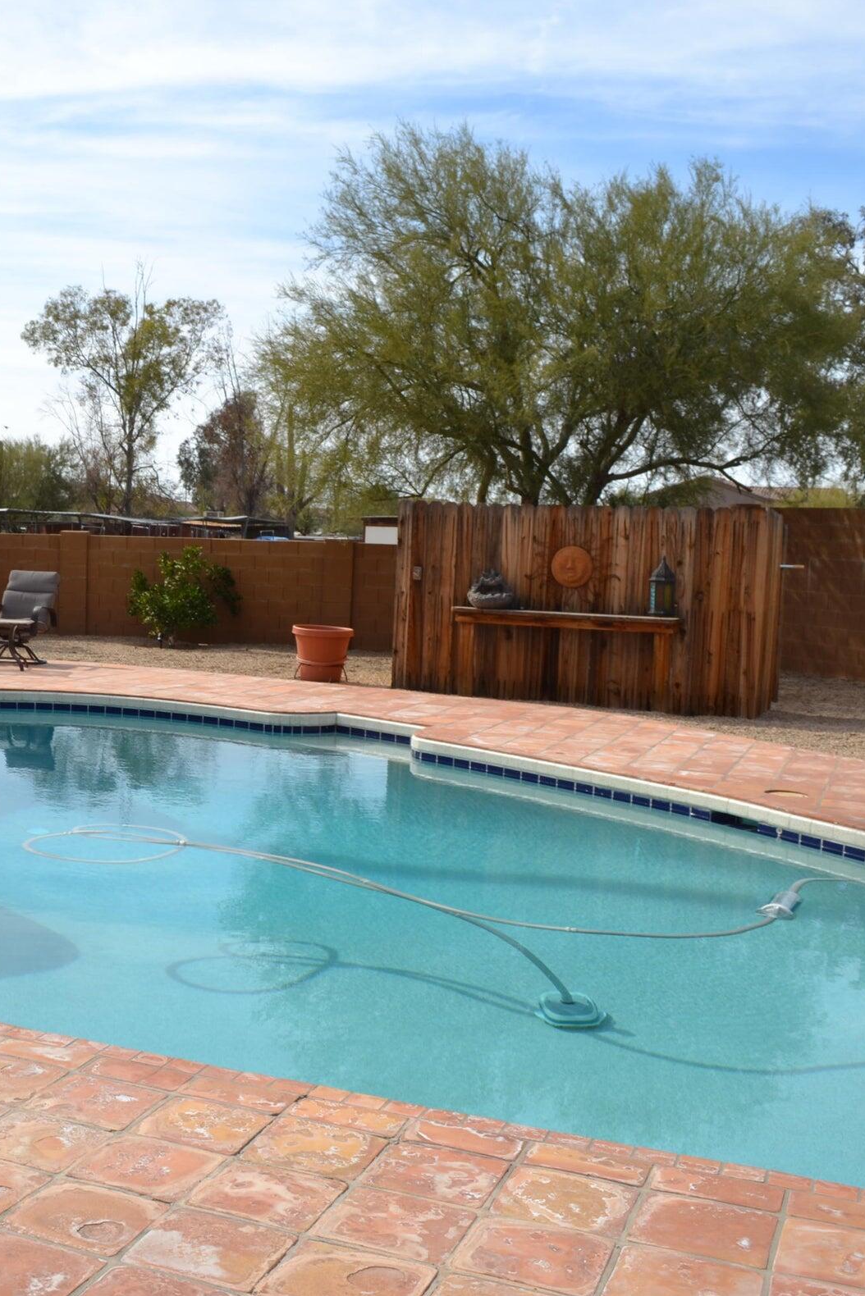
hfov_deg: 31.5
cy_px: 655
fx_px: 1477
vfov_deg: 47.4
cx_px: 126
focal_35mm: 41
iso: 100
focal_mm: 18
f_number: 10
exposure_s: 1/200
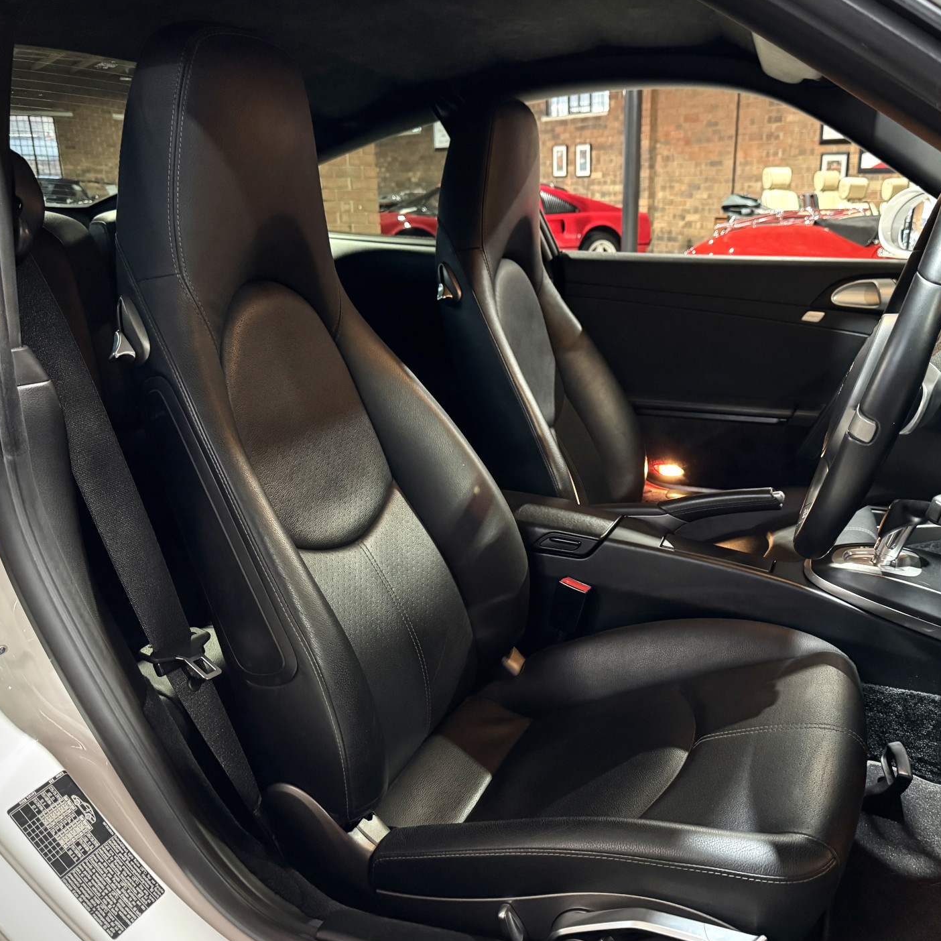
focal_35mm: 29
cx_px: 574
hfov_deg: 55.1
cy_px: 476
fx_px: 892
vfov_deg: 55.6
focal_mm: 6.76
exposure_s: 1/25
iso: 1000
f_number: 1.78
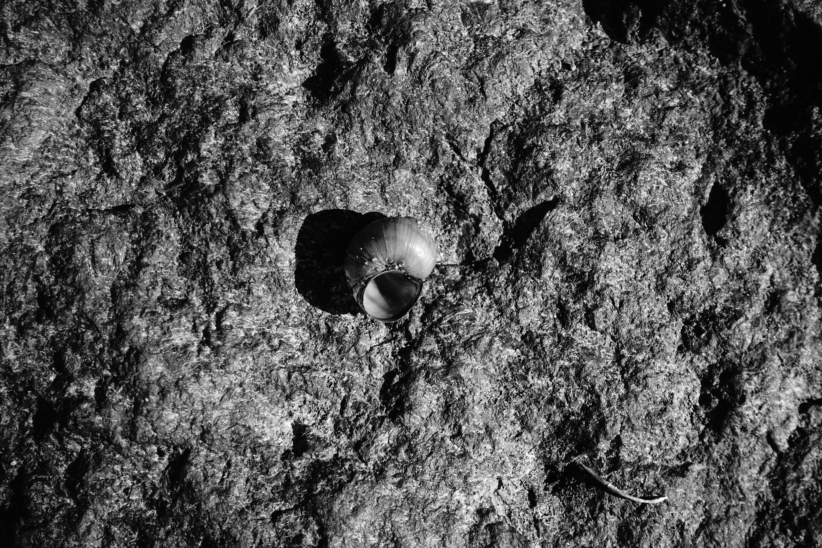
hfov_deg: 28.8
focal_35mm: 70
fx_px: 1598
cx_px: 411
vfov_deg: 19.5
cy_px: 274
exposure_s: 1/800
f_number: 4
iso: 125
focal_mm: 25.7
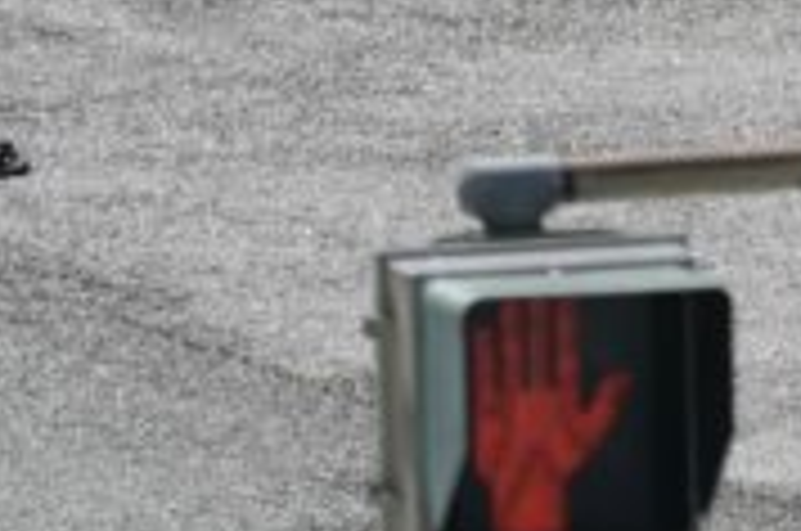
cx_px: 2066
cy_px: -846
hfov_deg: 0.9
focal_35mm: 2360
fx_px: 52415
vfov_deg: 0.6
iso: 500
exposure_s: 1/1250
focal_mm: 388
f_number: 8
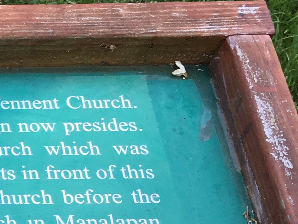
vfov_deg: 12.2
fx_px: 1033
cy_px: 233
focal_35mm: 120
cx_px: -259
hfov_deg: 14.3
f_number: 2.2
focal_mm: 4.15
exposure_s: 1/120
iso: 25
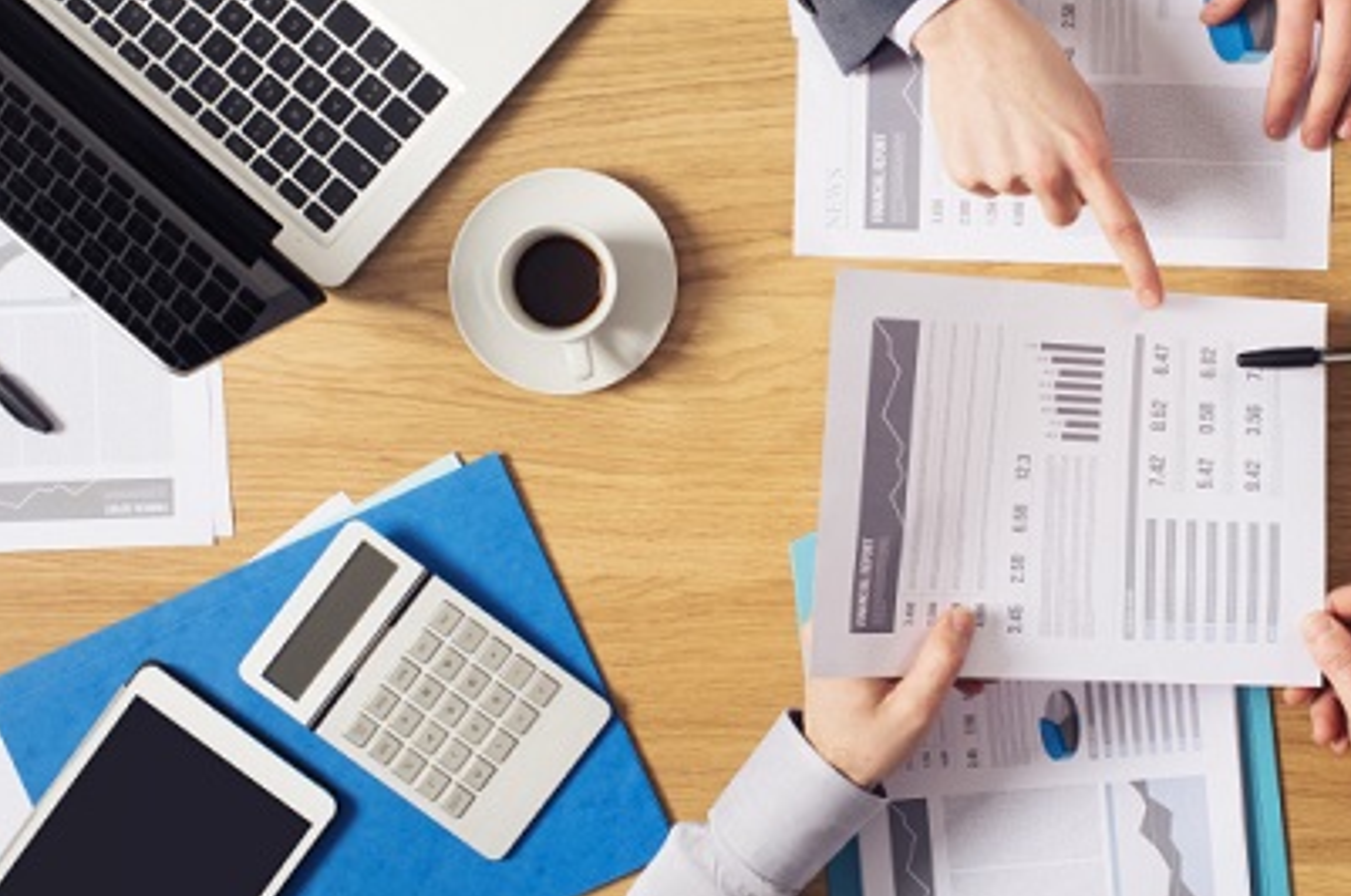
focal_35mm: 80
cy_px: 401
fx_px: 2997
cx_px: 824
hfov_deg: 25.3
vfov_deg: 17.0
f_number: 11
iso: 100
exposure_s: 1/125
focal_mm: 50
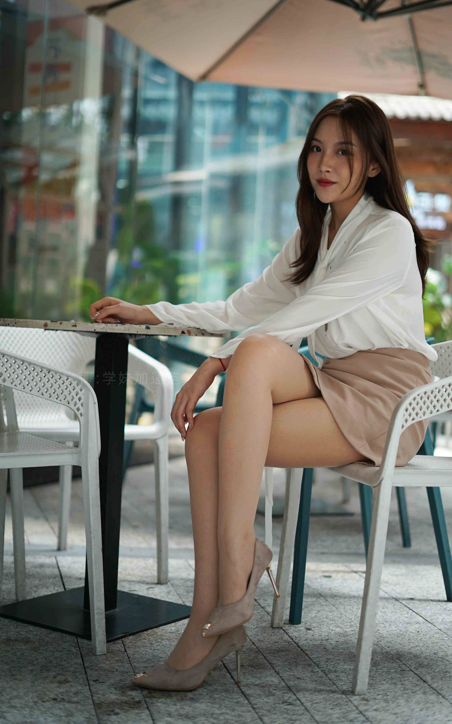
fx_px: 1025
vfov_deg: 38.9
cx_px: 231
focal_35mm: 52
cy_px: 358
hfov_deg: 24.9
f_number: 1.8
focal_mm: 50
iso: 320
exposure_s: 1/2000
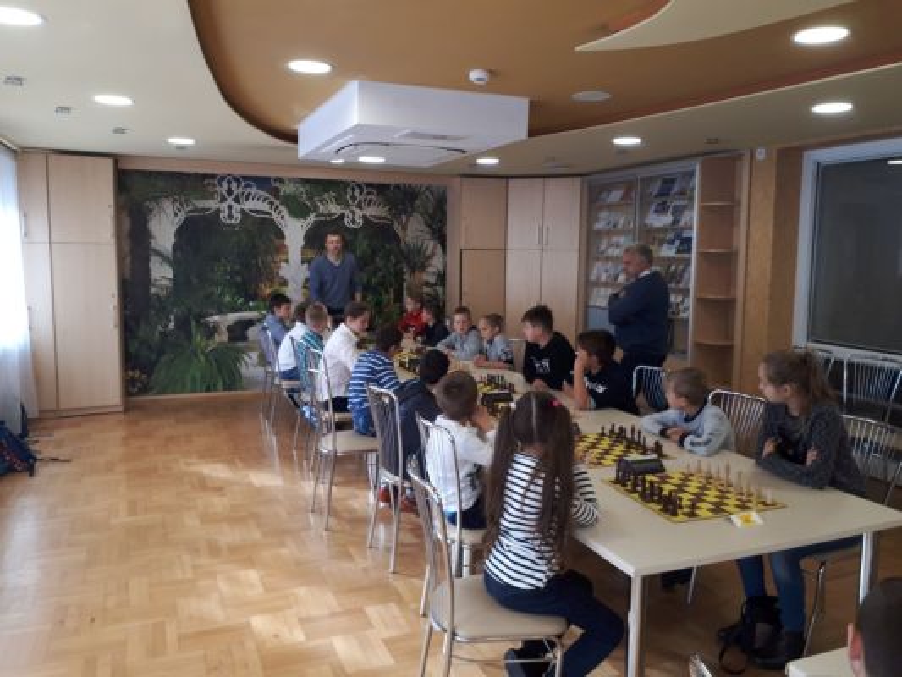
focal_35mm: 27
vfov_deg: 51.4
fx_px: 704
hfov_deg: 65.3
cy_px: 338
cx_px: 451
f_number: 1.9
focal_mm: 3.6
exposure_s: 1/50
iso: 64
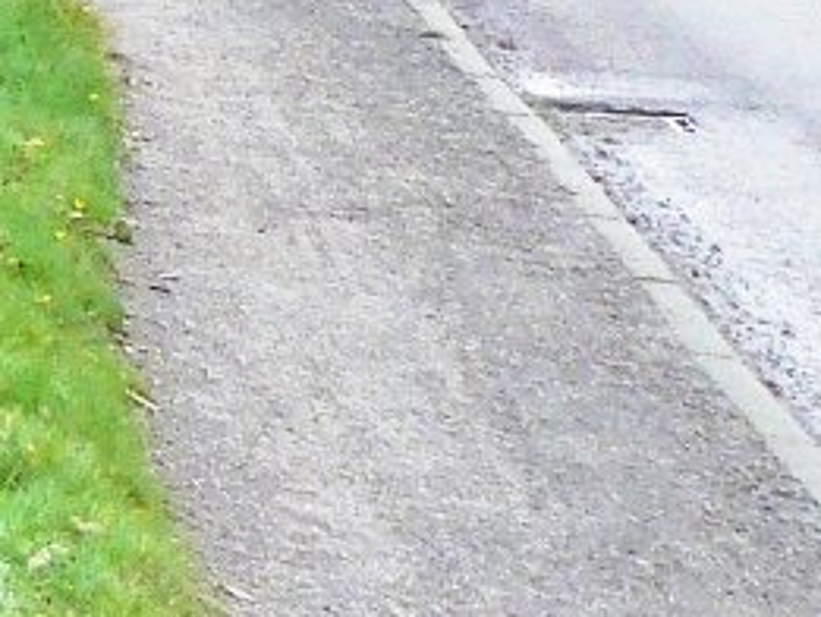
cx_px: -1908
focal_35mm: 254
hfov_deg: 6.8
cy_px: -548
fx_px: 6027
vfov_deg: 5.7
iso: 100
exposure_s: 1/125
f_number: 4
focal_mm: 6
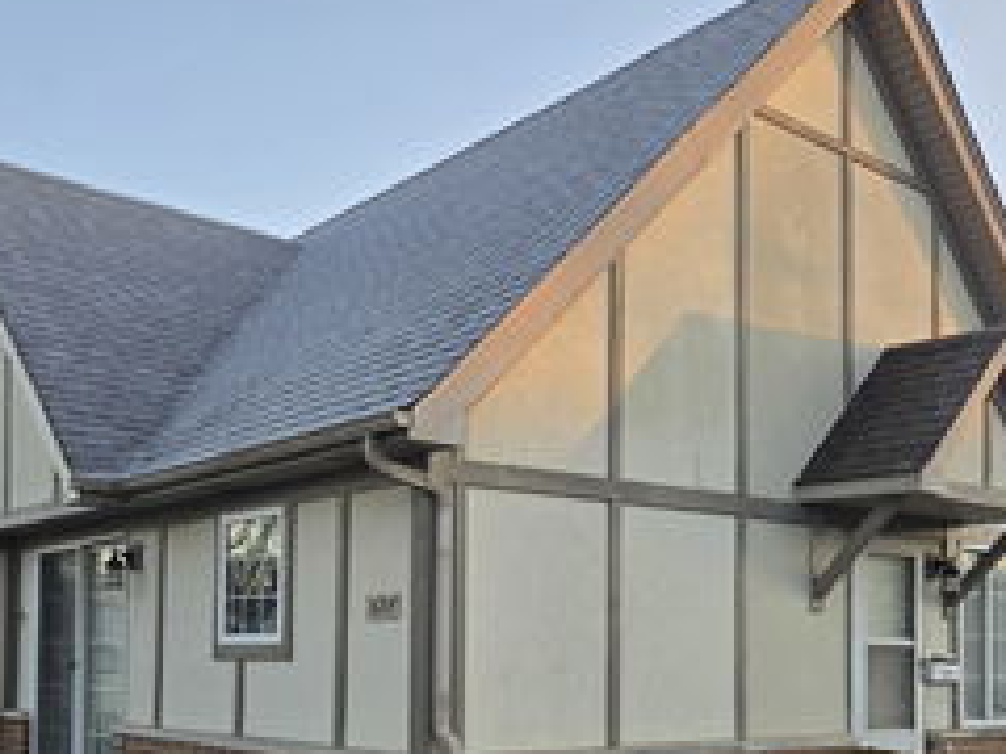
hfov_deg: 45.7
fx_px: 1192
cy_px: 607
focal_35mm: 41
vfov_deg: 34.0
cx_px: 455
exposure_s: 1/197
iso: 25
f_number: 1.8
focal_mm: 5.4
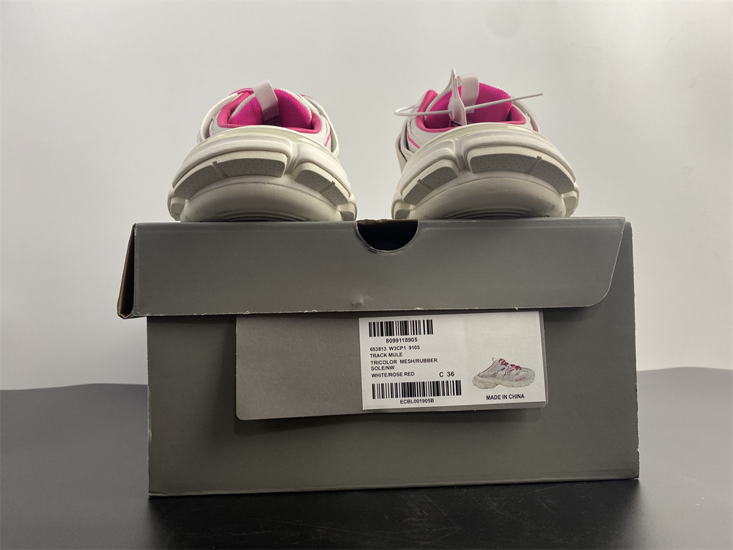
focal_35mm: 26
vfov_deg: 53.1
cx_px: 366
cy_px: 275
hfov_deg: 67.3
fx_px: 551
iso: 64
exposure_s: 1/100
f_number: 1.8
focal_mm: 4.25
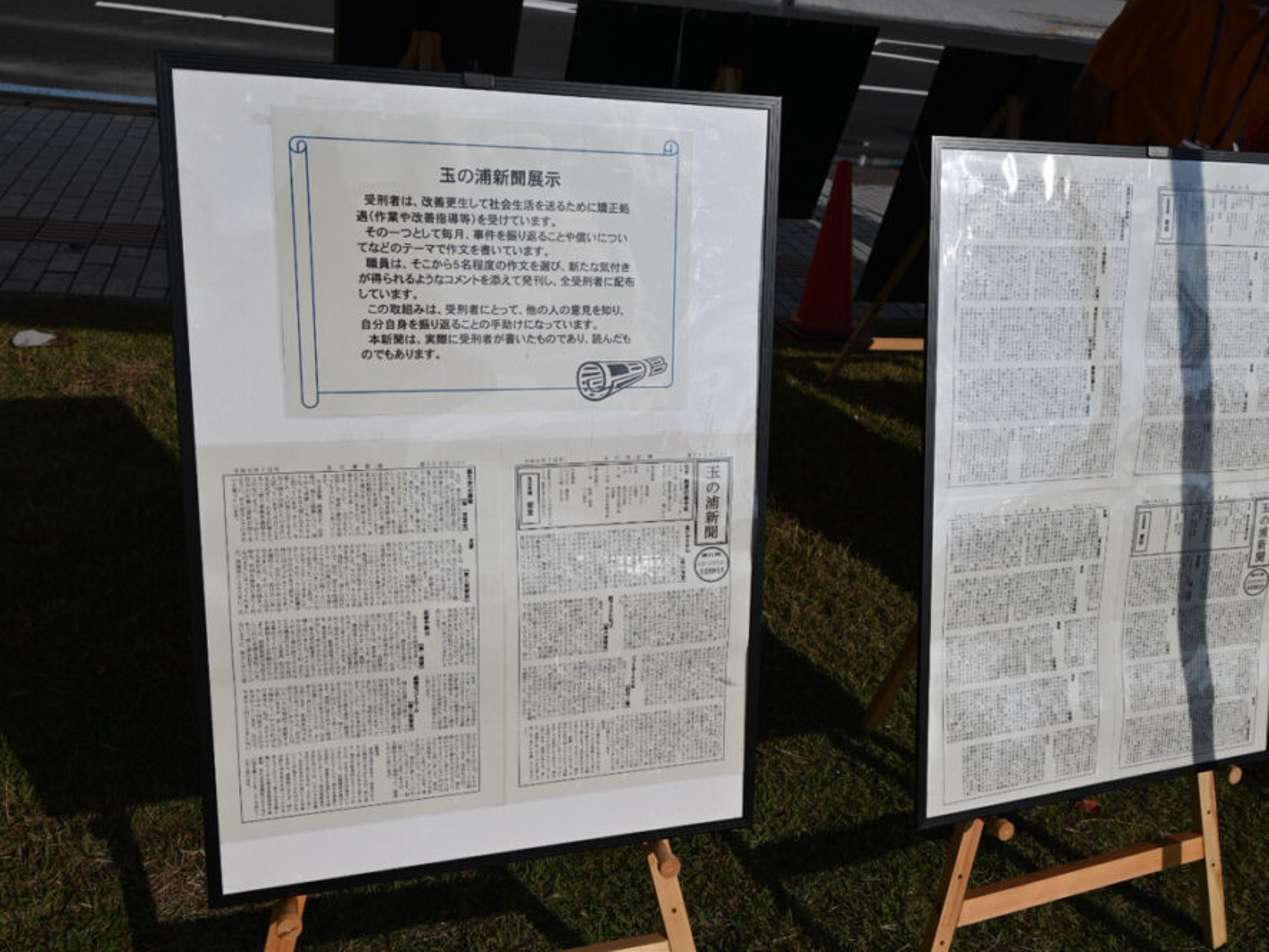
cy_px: 467
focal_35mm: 31
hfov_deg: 58.9
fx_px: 1120
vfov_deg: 46.1
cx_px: 699
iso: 100
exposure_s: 1/800
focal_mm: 27.5
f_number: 10
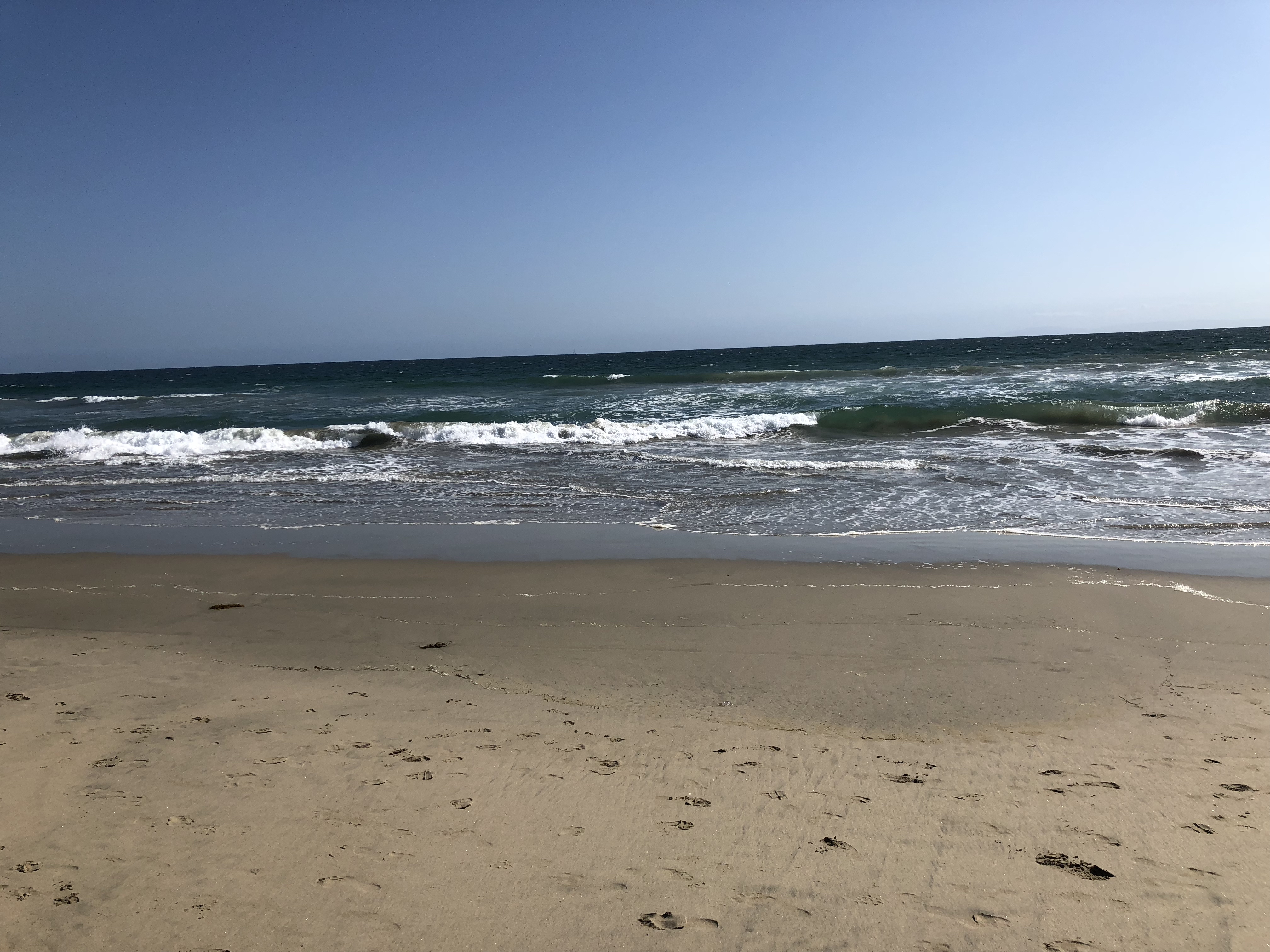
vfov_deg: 49.7
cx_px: 635
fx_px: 1027
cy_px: 476
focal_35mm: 28
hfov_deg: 63.4
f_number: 1.8
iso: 25
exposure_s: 1/4367
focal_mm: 4
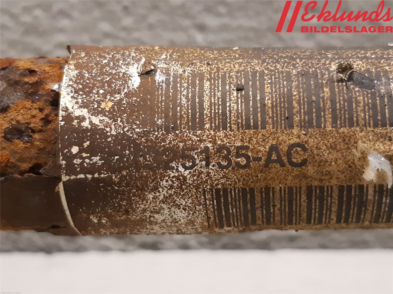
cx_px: 196
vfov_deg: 53.1
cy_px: 147
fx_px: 295
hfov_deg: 67.3
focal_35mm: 26
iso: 320
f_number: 1.7
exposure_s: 1/50
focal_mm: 3.93
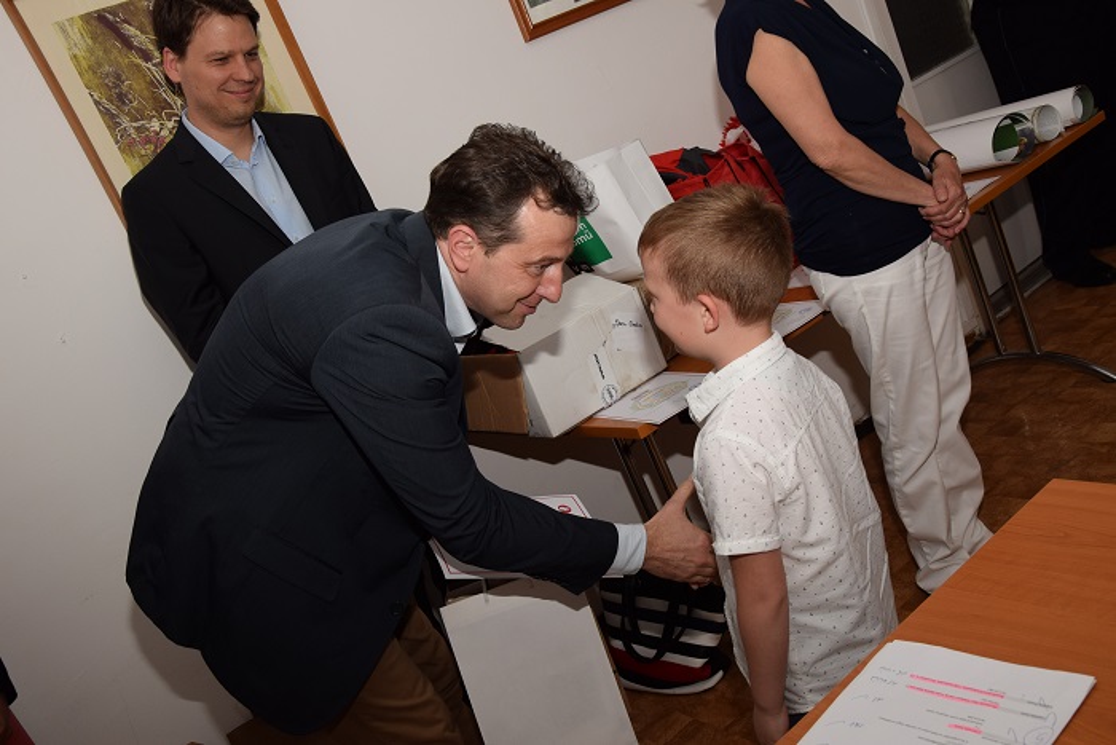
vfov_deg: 36.9
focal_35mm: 36
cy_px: 372
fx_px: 1116
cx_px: 558
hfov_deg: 53.1
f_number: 8
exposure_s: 1/60
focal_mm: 24
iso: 400
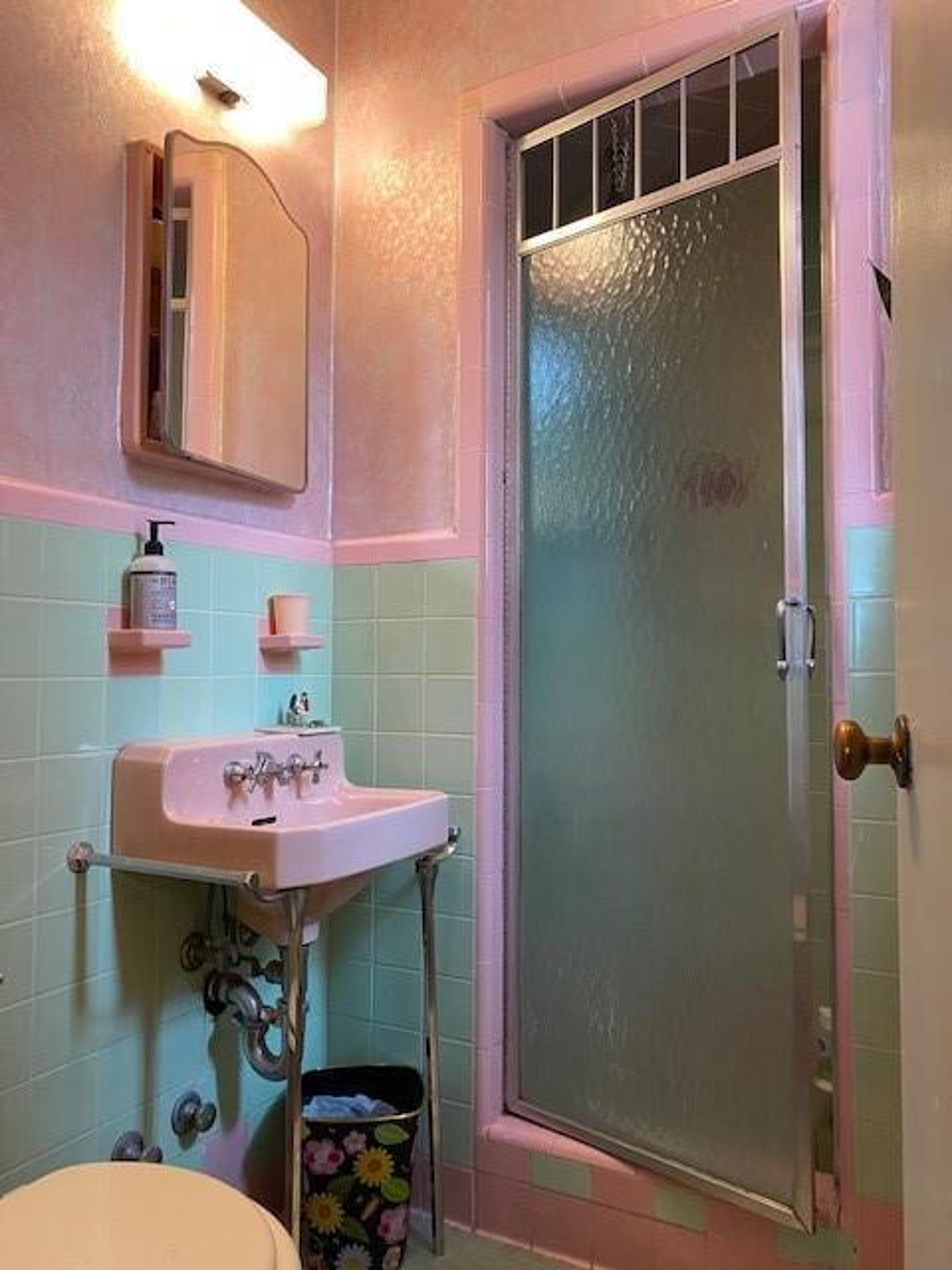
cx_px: 476
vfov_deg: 67.3
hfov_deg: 53.1
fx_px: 953
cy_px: 635
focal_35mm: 26
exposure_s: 1/60
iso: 160
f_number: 1.8
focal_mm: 4.25
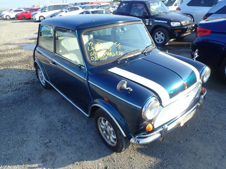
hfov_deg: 69.4
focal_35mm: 25
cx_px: 113
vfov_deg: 54.9
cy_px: 84
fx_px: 163
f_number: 2.8
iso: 100
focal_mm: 4.5
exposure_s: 1/400
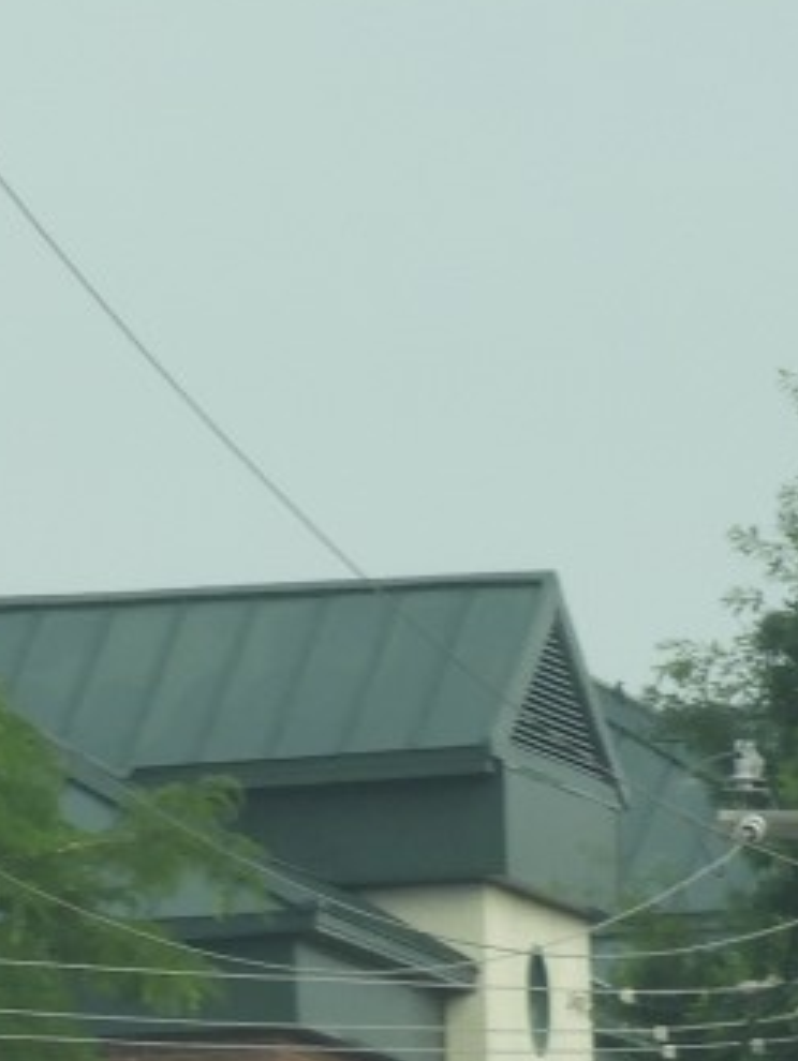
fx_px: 44143
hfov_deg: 1.0
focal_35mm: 1438
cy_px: 457
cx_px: -1126
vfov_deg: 1.4
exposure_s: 1/125
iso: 110
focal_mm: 59.1
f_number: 5.5
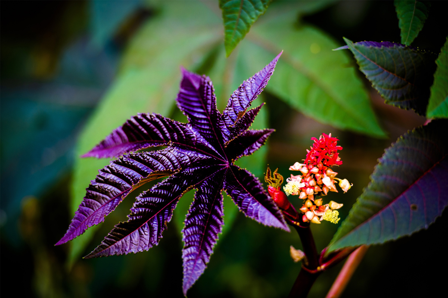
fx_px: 2489
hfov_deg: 10.3
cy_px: 149
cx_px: 224
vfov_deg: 6.9
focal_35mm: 200
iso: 160
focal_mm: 200
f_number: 2.8
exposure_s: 1/320
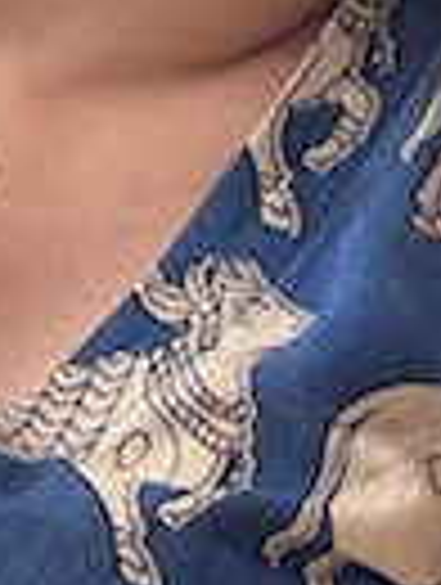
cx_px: -362
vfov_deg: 3.3
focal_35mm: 589
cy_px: 936
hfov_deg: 2.5
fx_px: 9972
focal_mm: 9
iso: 64
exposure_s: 1/99
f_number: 2.8
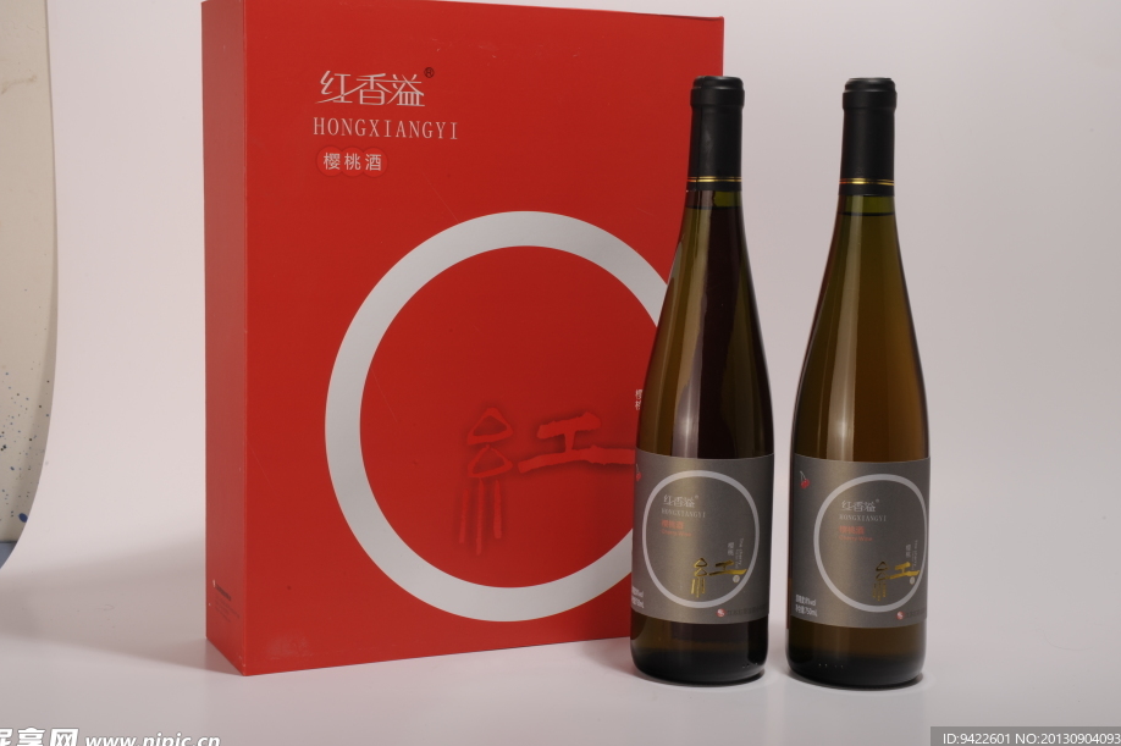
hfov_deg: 34.5
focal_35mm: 58
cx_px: 587
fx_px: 1805
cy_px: 347
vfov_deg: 23.4
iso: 200
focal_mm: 52
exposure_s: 1/160
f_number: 22
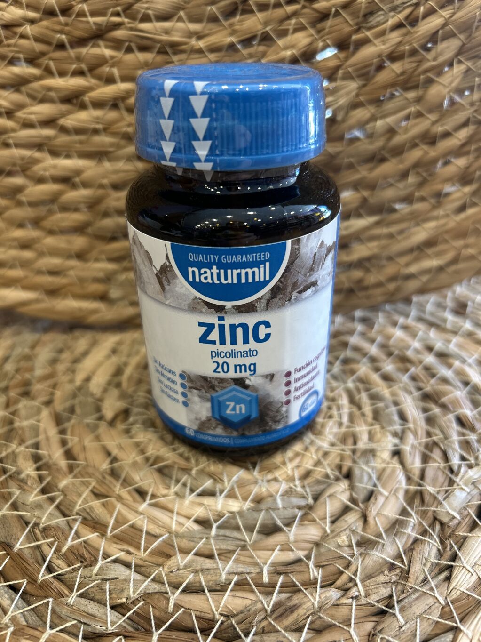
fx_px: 482
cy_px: 321
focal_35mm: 26
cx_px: 240
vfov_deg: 67.3
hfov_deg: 53.1
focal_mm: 5.7
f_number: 1.5
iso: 80
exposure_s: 1/50
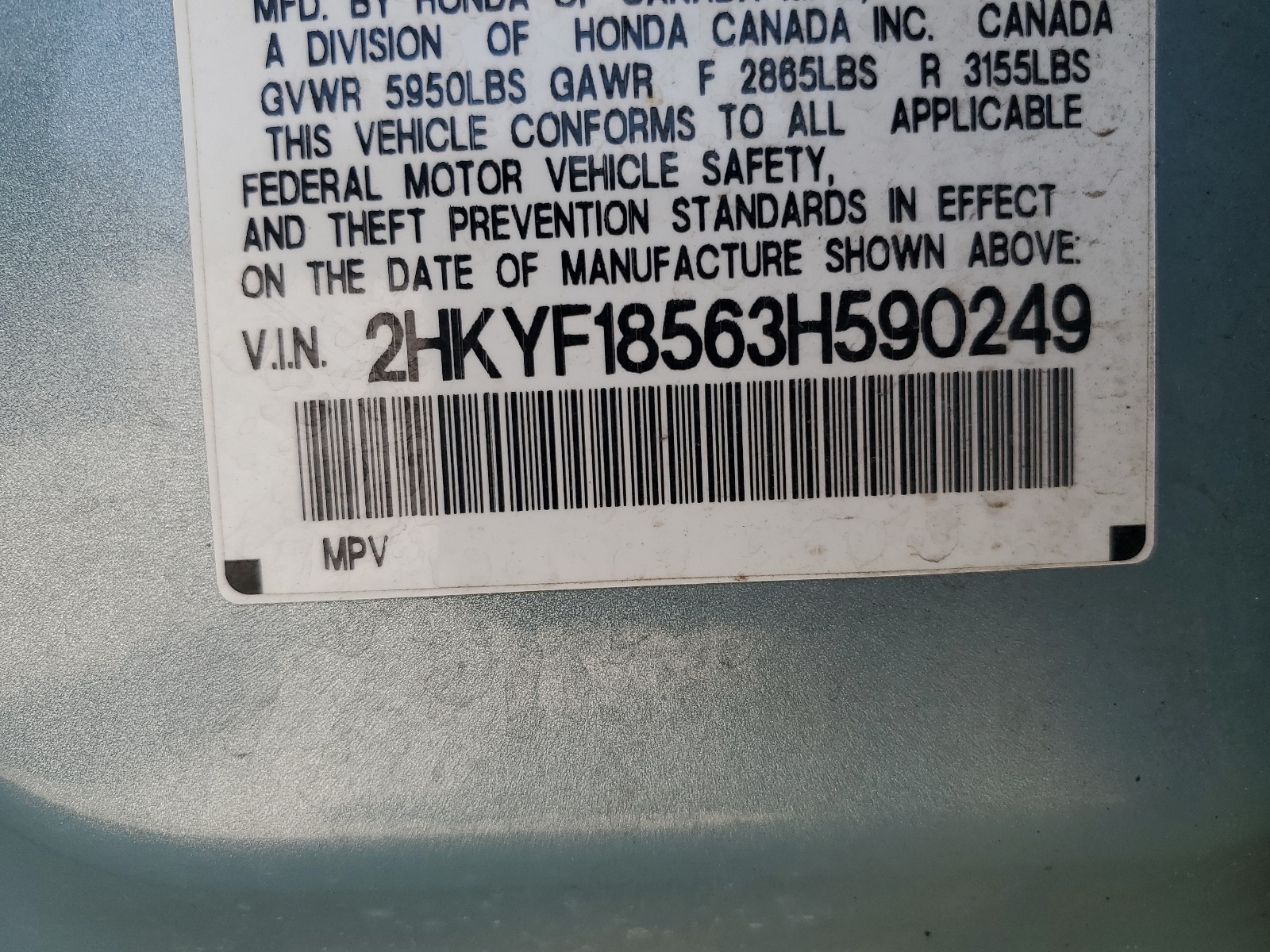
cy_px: 476
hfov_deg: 67.3
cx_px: 635
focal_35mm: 26
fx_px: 954
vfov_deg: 53.1
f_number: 1.5
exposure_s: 1/1250
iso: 50
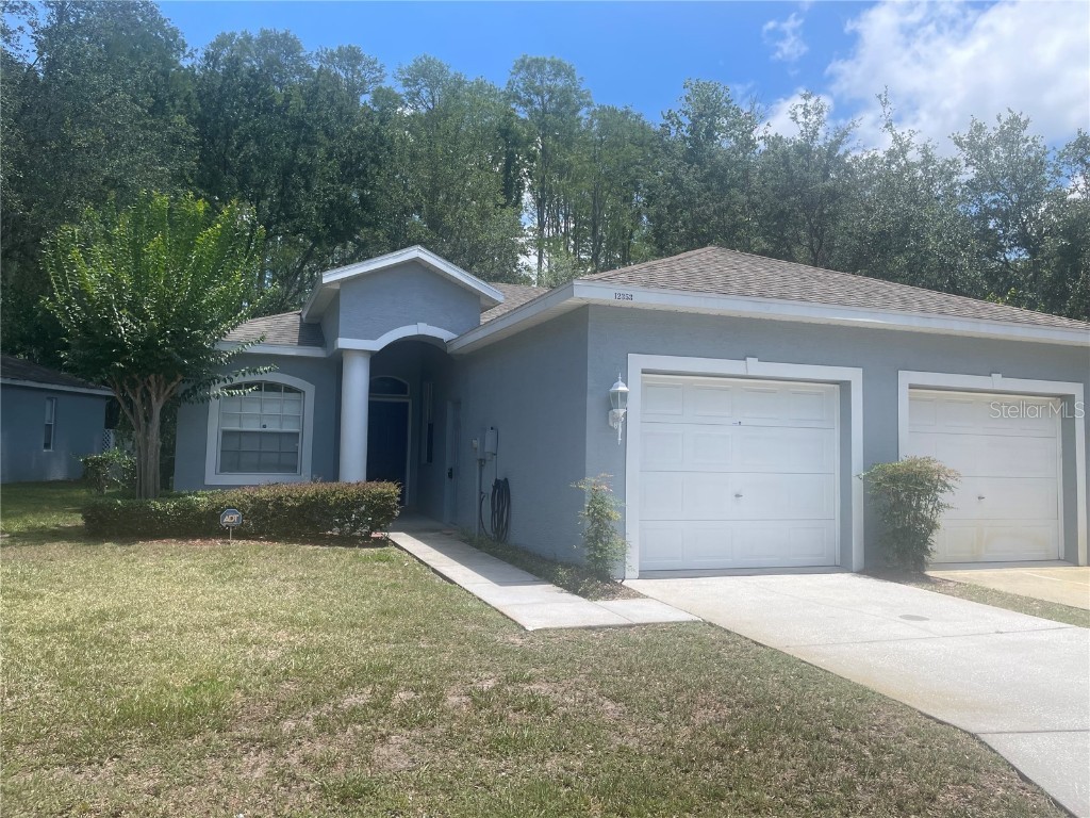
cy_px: 409
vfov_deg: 53.1
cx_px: 545
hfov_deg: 67.3
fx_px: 819
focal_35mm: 26
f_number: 1.6
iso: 32
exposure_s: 1/2451
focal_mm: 4.2
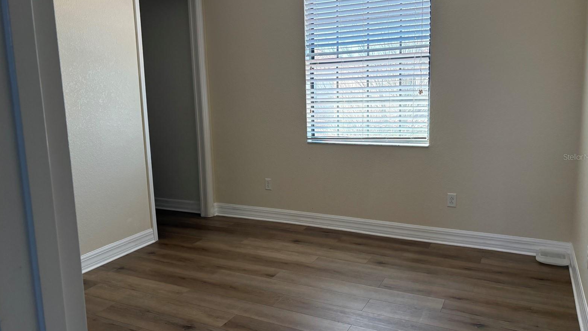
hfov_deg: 66.1
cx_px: 298
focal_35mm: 29
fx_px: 452
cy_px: 157
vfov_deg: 40.2
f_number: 1.6
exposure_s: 1/164
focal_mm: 5.96
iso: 125
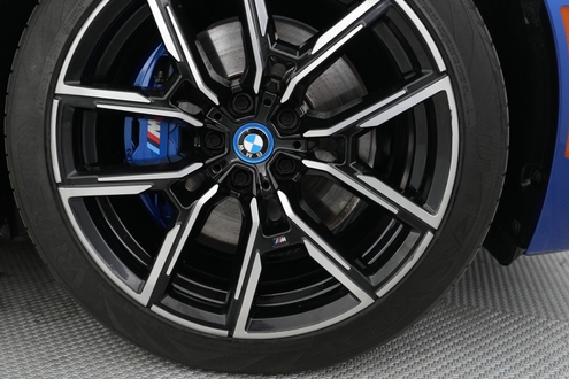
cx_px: 261
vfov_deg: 42.0
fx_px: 490
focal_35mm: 31
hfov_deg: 60.2
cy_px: 144
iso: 1600
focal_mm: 24
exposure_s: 1/40
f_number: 4
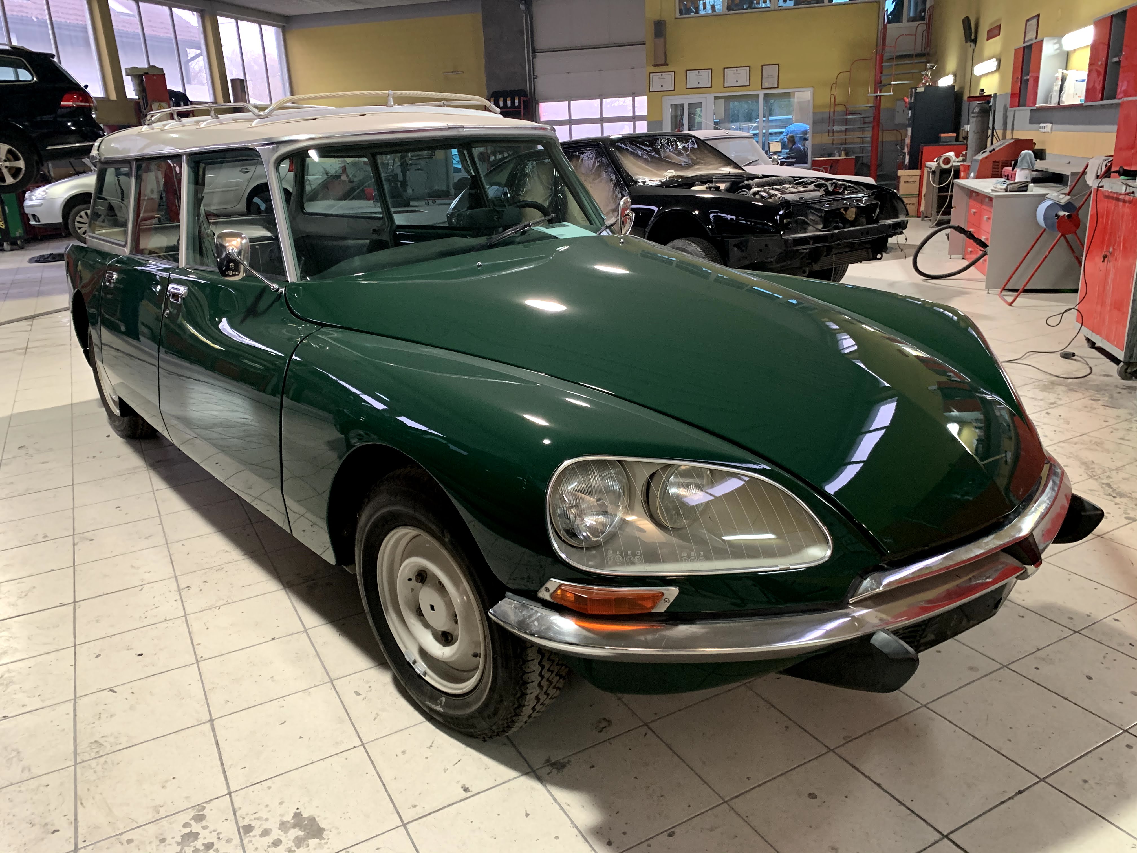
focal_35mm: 26
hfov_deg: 67.3
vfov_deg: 53.1
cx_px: 568
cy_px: 426
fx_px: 854
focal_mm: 4.25
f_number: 1.8
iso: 250
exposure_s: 1/50
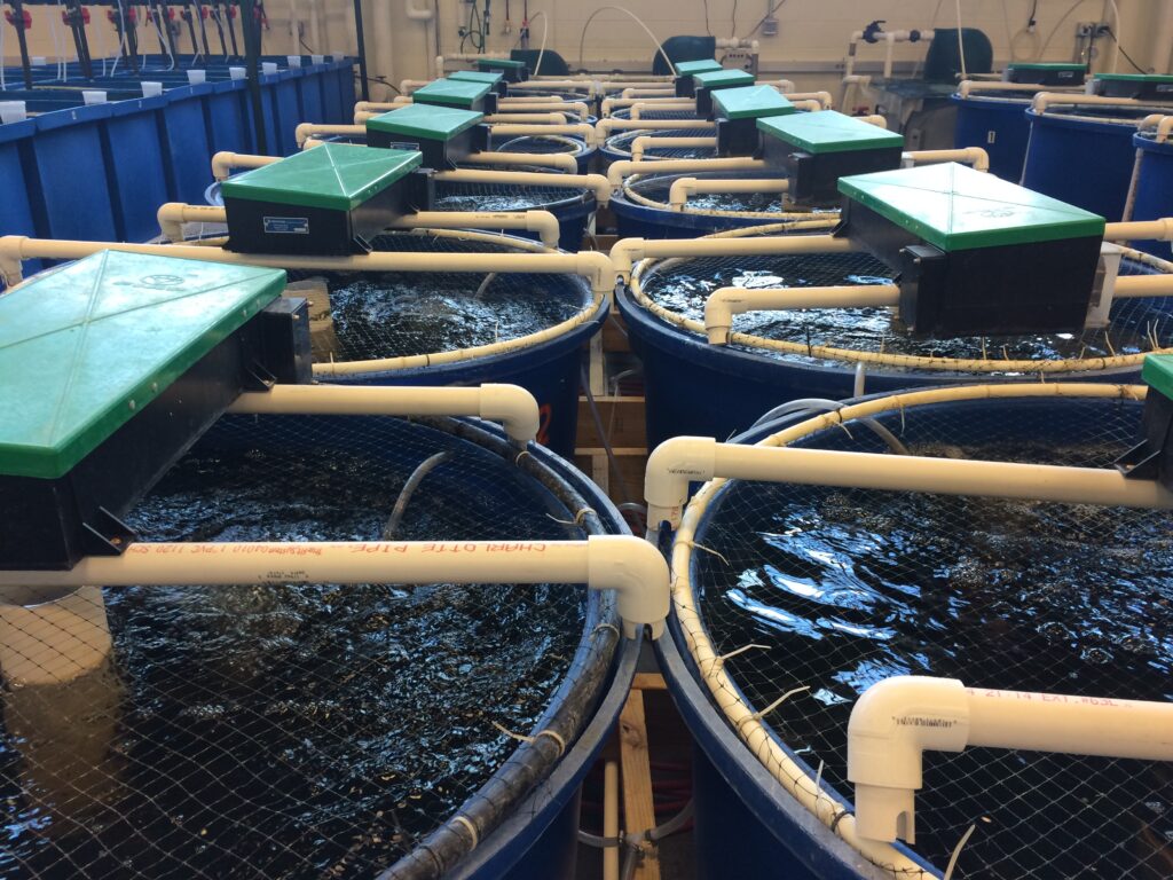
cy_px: 440
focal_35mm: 29
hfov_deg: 61.7
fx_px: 983
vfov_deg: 48.2
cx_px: 586
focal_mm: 4.15
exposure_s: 1/40
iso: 40
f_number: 2.2
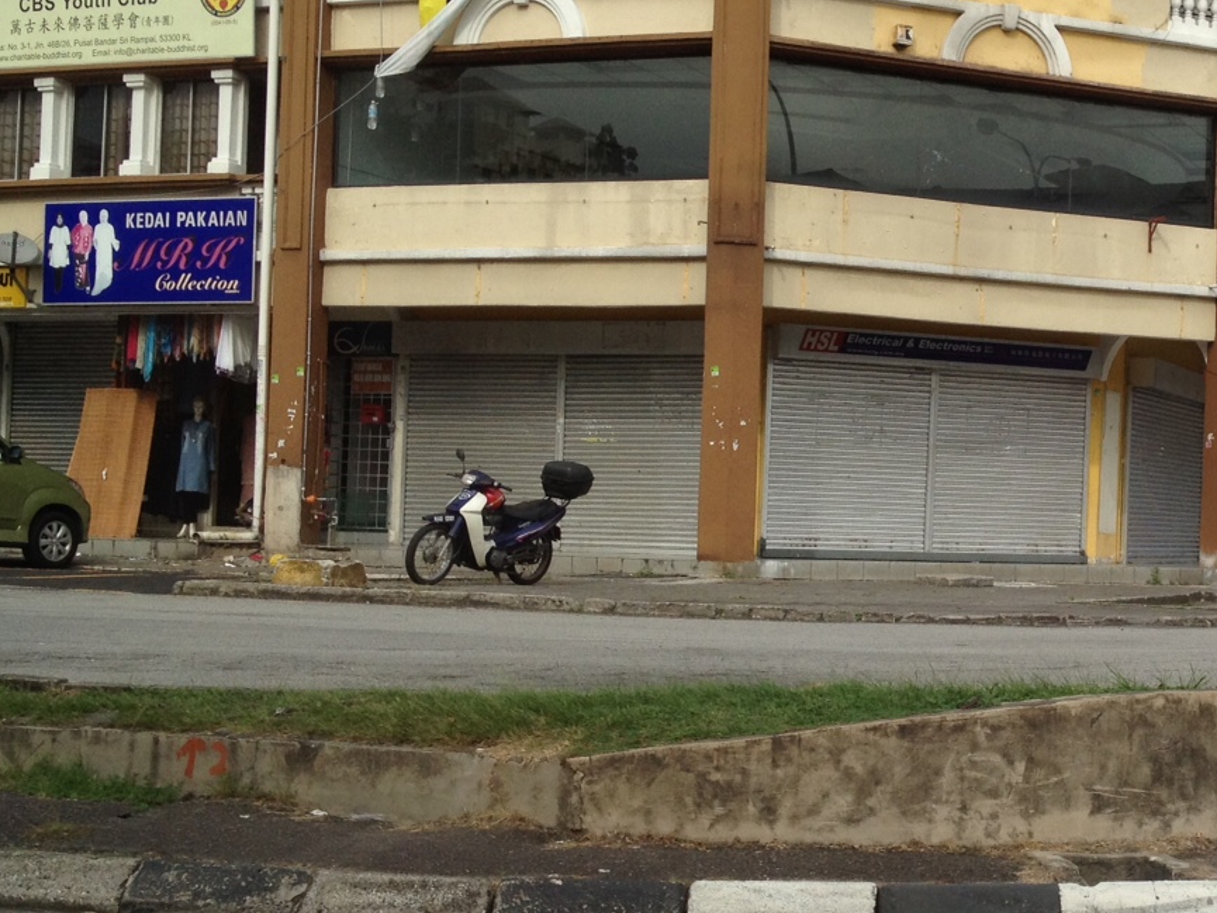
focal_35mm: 66
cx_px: 1045
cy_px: 477
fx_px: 2321
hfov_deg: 28.5
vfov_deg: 22.3
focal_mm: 4.28
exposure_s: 1/1022
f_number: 2.4
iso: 64
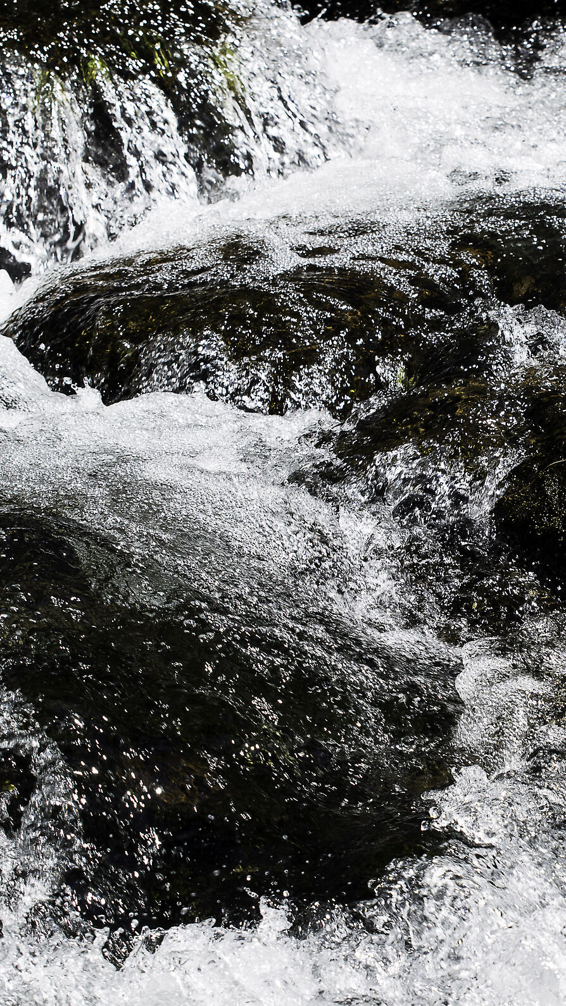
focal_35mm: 166
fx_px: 4430
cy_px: 504
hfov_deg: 7.3
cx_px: 588
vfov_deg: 13.0
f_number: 9
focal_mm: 70
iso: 100
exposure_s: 1/500
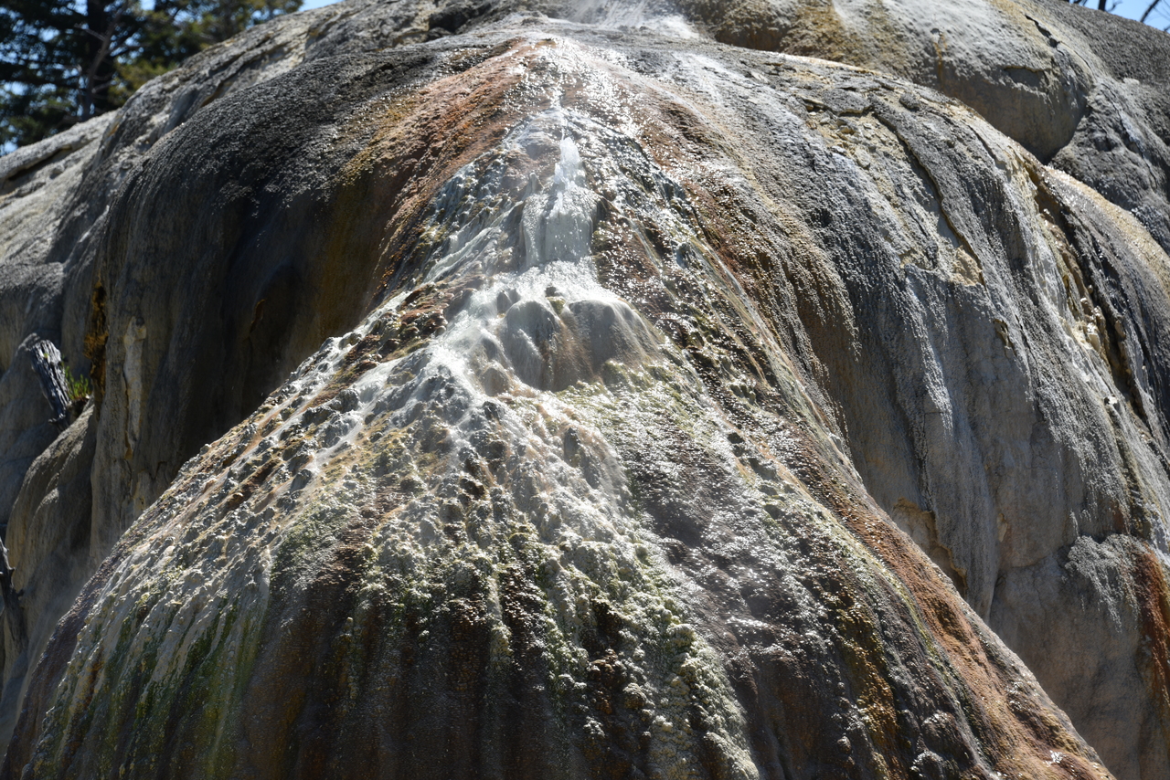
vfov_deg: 9.5
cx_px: 585
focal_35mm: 145
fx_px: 4713
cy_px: 390
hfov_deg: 14.2
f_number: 8
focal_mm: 145
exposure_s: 1/320
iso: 100
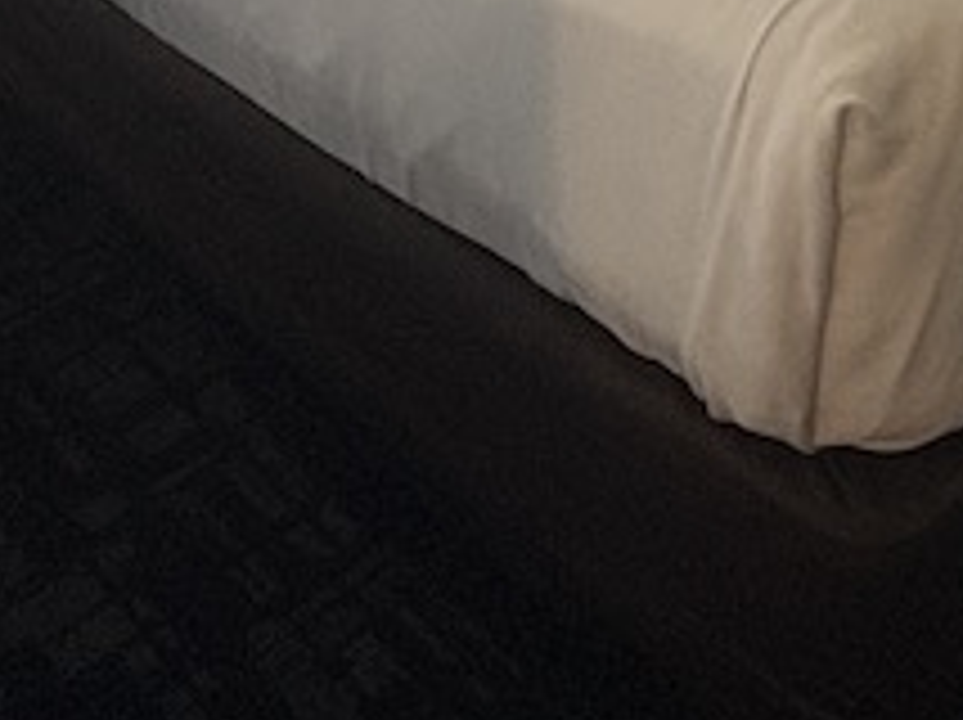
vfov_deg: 17.3
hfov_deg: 27.6
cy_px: -621
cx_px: 922
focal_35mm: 67
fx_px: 1862
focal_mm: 2.22
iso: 200
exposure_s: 1/60
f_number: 2.2
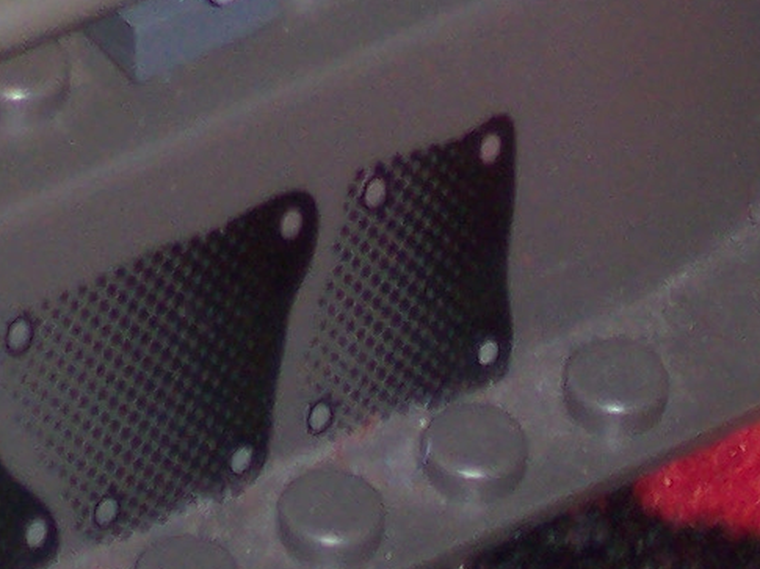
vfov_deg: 2.4
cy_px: -553
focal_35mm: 606
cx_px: -27
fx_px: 13295
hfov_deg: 3.3
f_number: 4.8
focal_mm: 24
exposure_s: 1/90
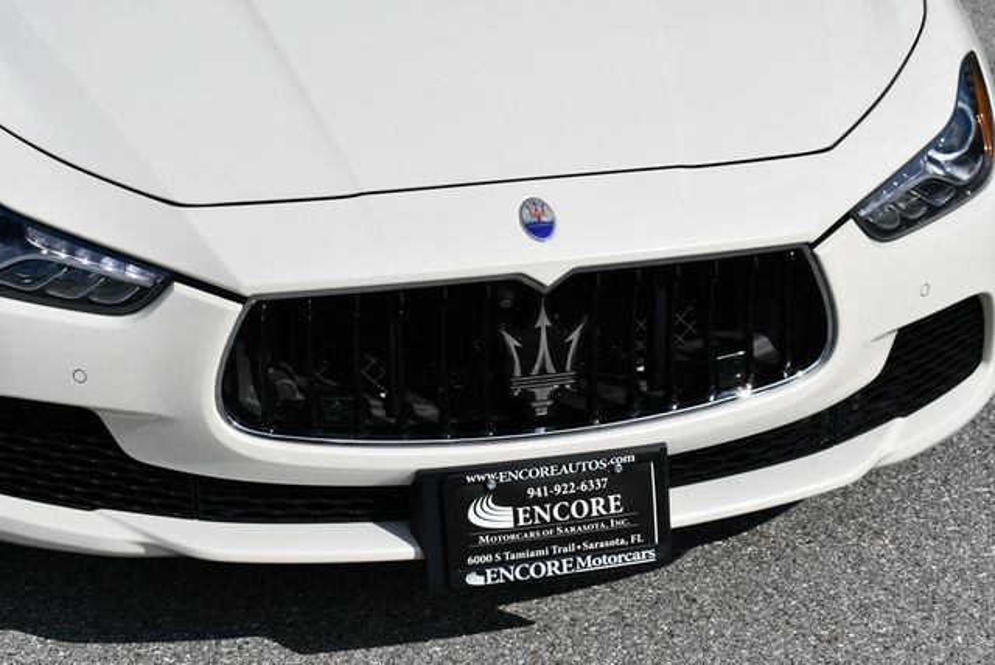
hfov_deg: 25.3
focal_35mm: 80
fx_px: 2213
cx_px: 498
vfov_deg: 17.1
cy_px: 332
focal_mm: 40
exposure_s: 1/500
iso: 100
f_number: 11
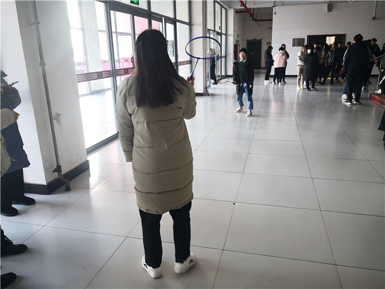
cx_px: 192
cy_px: 144
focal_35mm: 27
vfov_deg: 51.4
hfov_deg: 65.3
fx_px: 300
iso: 200
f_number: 1.6
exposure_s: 1/50
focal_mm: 3.95
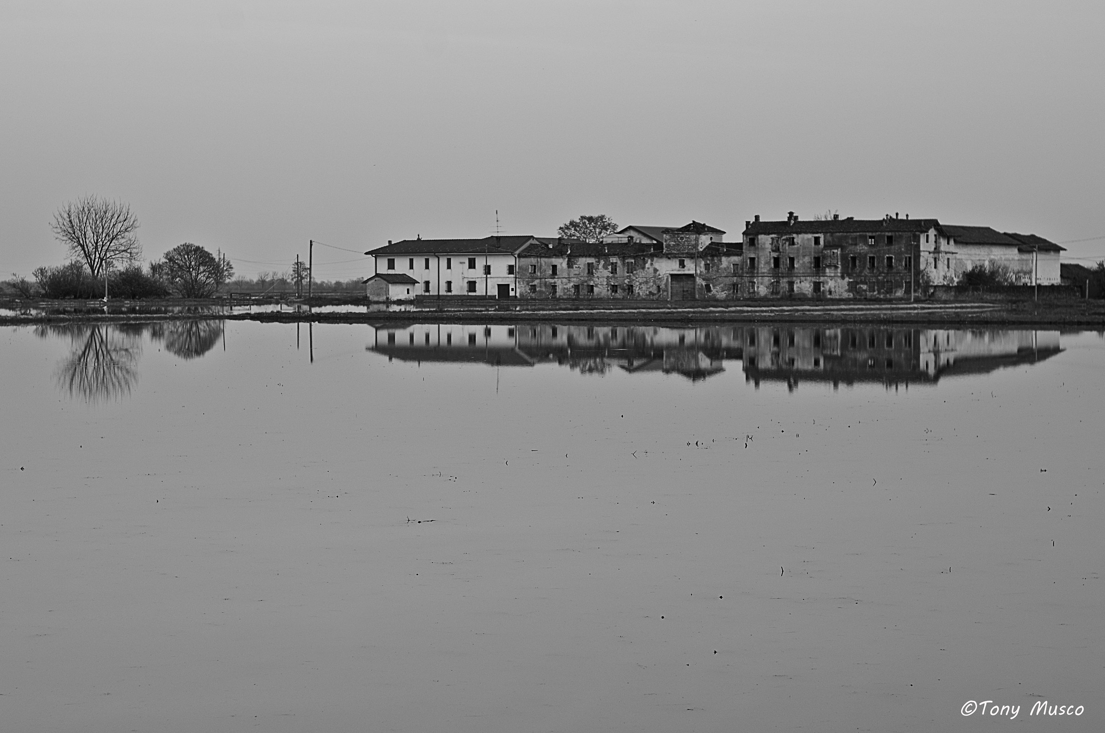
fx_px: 2299
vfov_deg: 18.1
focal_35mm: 75
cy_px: 366
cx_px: 552
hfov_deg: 27.0
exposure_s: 1/200
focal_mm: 50
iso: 100
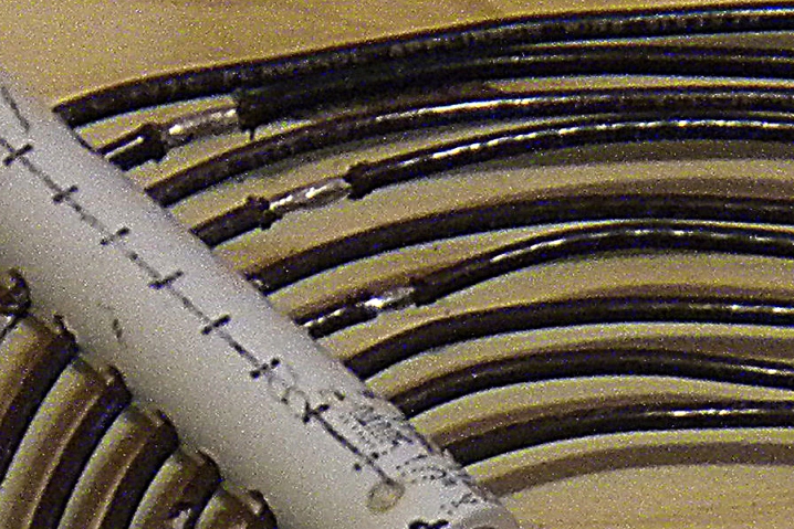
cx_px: 666
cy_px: 999
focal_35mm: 148
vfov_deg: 8.8
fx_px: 3265
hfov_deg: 13.8
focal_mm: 6.3
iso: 451
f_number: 3.1
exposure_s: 1/60.2
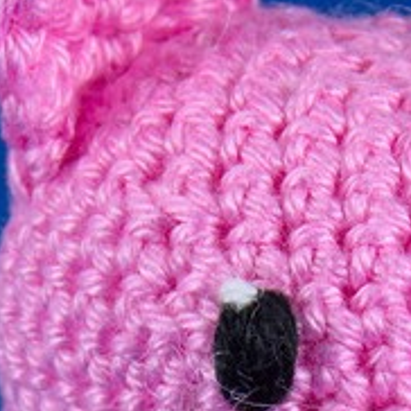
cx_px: 307
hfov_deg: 4.5
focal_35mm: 391
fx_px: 5252
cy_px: 761
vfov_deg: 4.4
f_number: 8
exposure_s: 1/13
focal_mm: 40
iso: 200
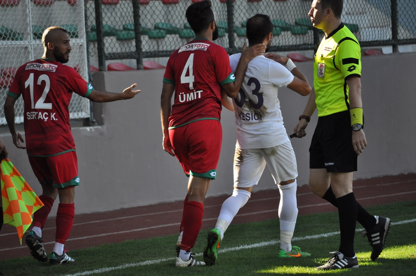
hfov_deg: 6.9
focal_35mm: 300
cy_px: 138
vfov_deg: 4.6
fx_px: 3462
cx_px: 208
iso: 800
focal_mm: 200
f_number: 5.6
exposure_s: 1/1000
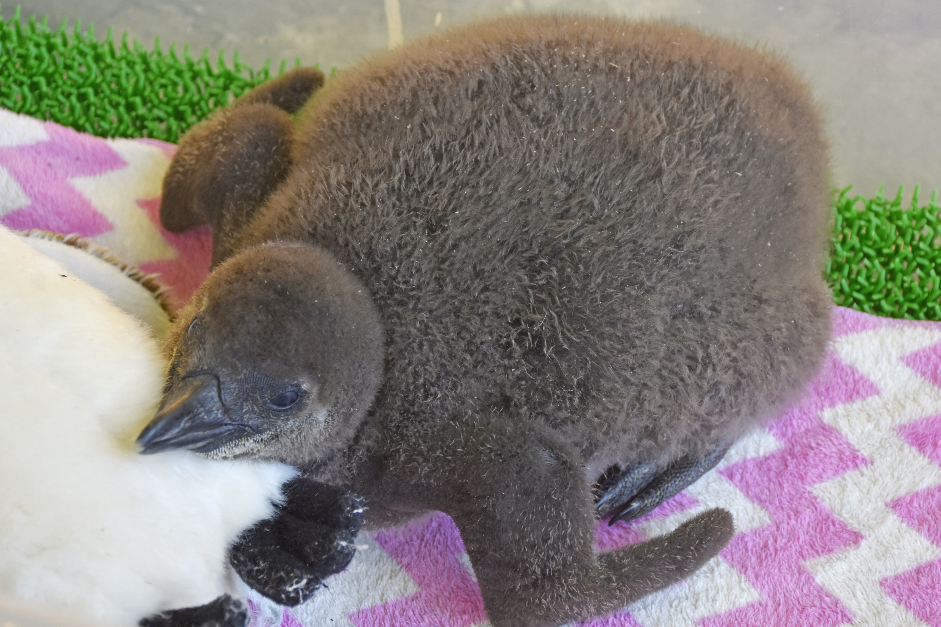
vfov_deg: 16.3
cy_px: 314
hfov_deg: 24.2
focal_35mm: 84
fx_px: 2195
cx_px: 470
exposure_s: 1/125
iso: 320
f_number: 5.6
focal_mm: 56
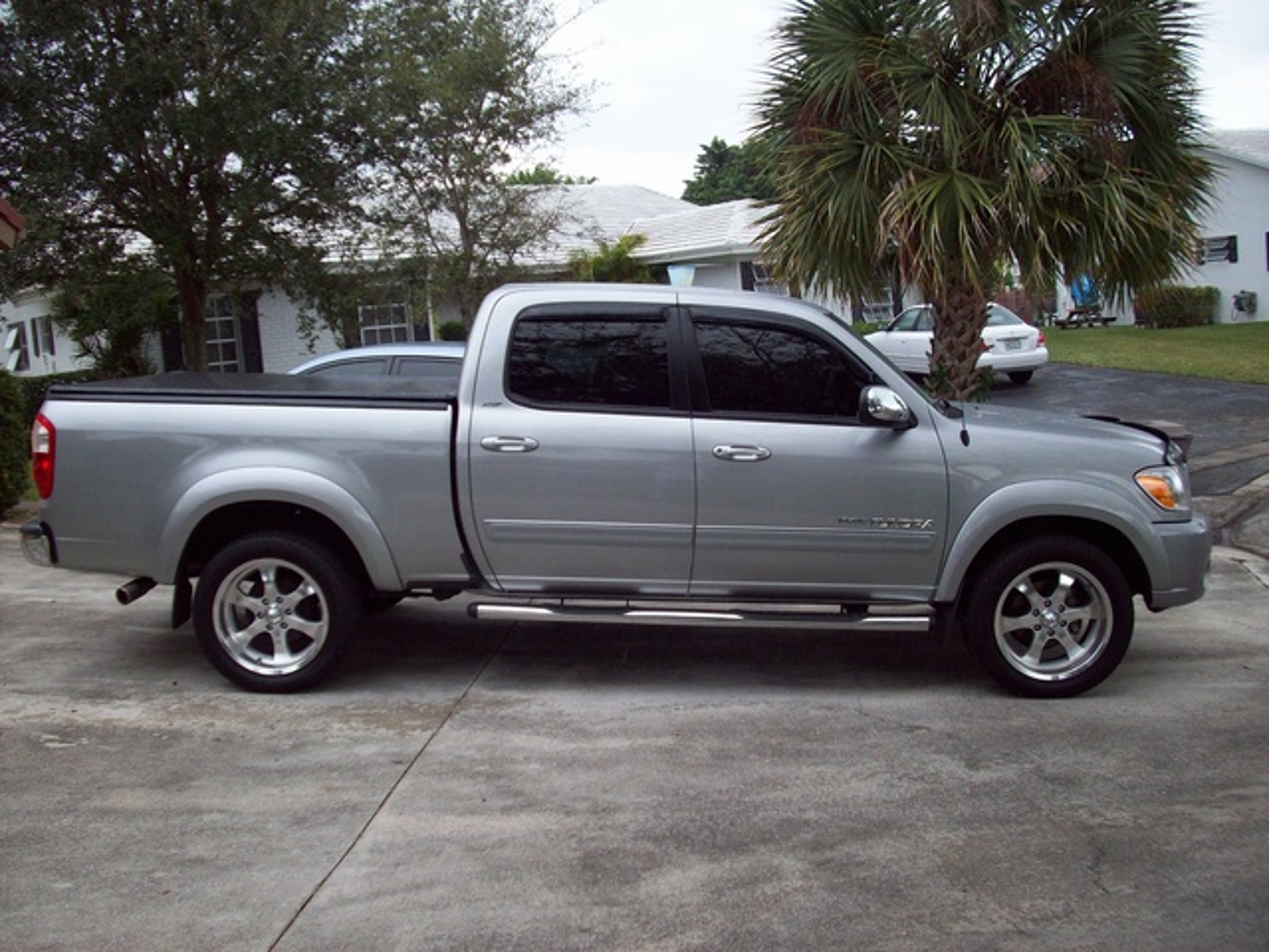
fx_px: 1356
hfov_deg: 50.1
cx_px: 634
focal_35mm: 37
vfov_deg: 38.7
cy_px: 476
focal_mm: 6.2
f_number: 2.8
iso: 80
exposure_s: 1/423
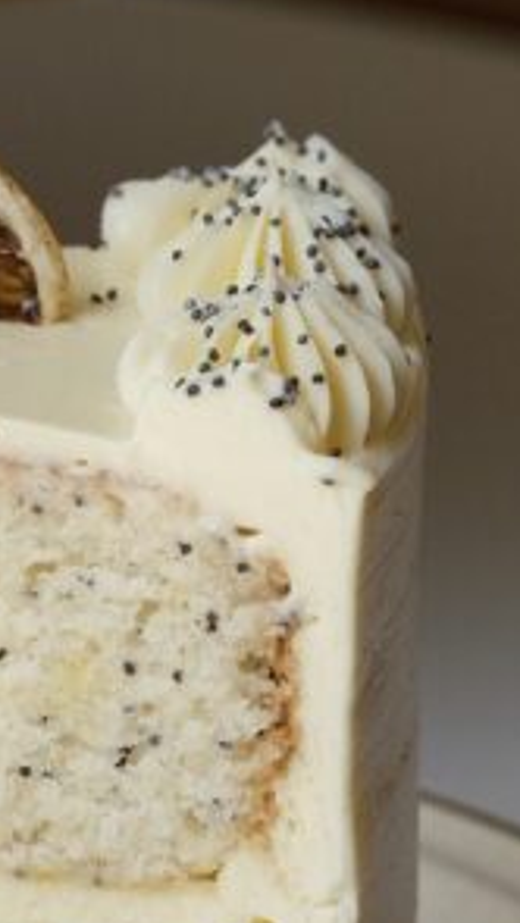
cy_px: 122
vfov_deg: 8.0
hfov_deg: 4.5
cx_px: -376
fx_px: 6567
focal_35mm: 268
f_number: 4.5
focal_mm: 56
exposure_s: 1/640
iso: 800
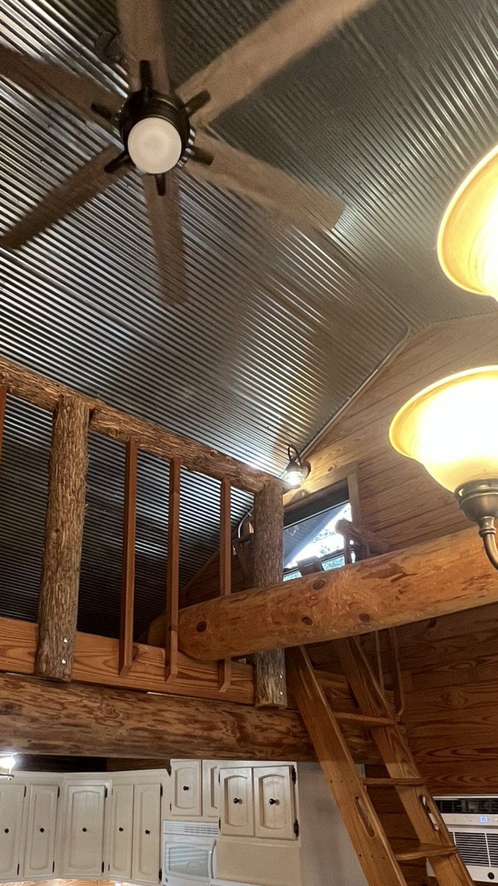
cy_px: 604
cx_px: 180
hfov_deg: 47.2
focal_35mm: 24
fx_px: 563
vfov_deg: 73.5
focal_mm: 1.57
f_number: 1.8
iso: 320
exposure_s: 1/60
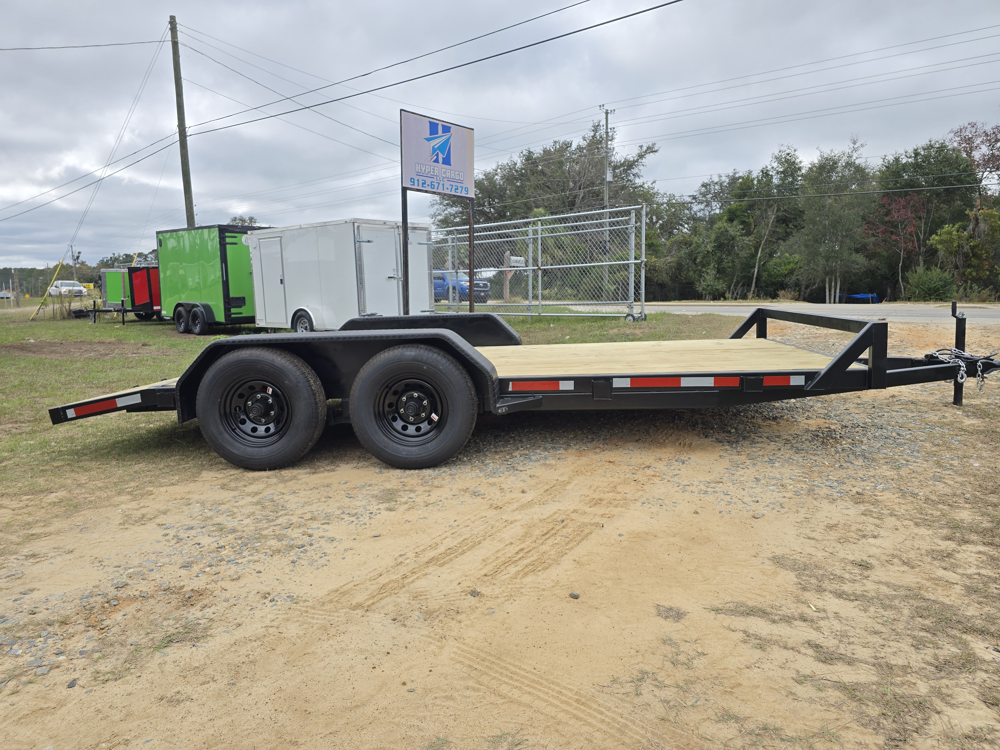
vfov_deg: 58.9
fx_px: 664
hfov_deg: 73.9
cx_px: 500
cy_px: 375
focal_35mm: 23
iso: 12
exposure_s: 1/541
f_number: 1.7
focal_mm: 6.3
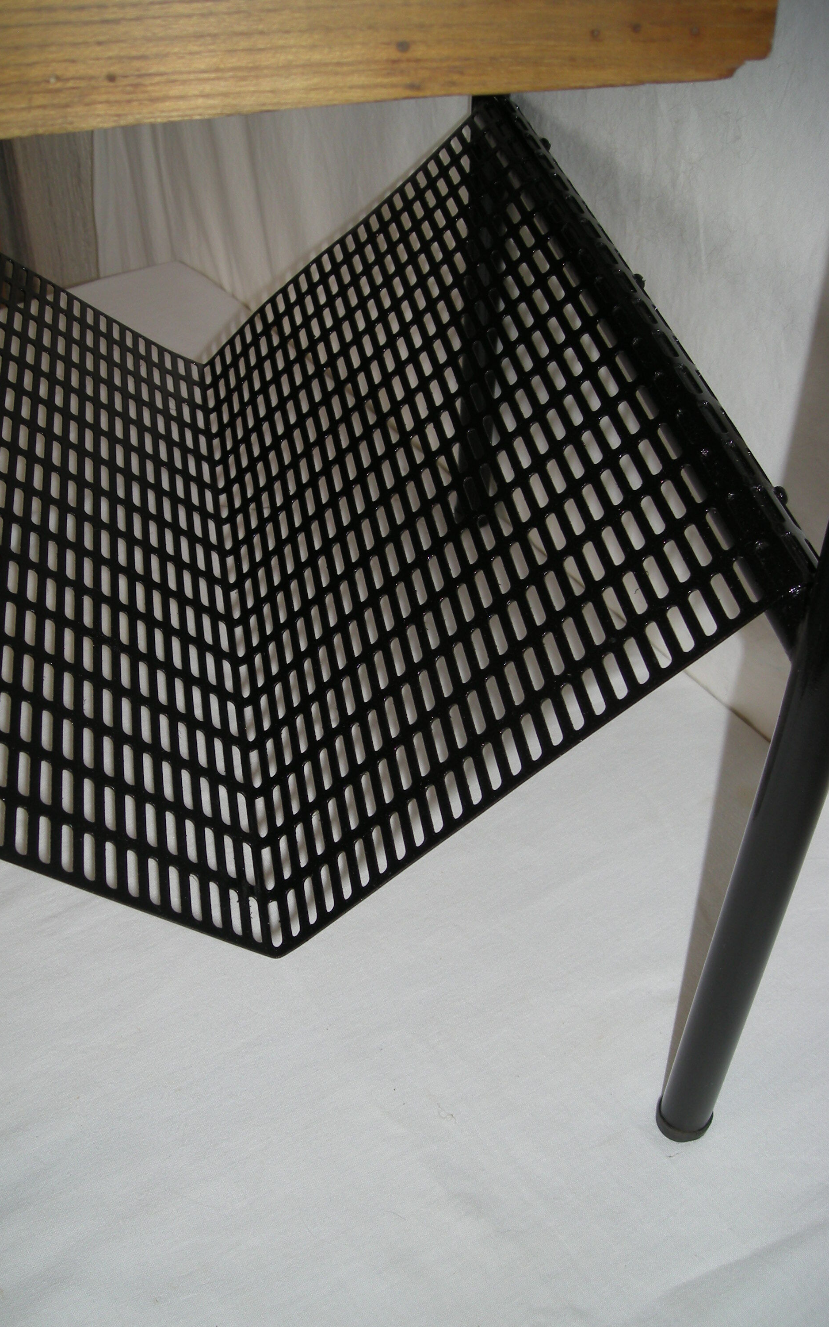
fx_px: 1373
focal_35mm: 38
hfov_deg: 33.5
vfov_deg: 51.5
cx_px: 345
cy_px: 663
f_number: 2.8
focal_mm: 5.7
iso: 50
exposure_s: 1/56.3
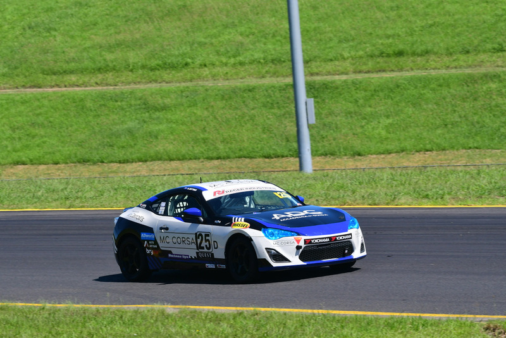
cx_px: 253
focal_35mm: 300
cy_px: 169
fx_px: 4218
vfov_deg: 4.6
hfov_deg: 6.9
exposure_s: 1/640
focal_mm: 200
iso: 500
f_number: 11
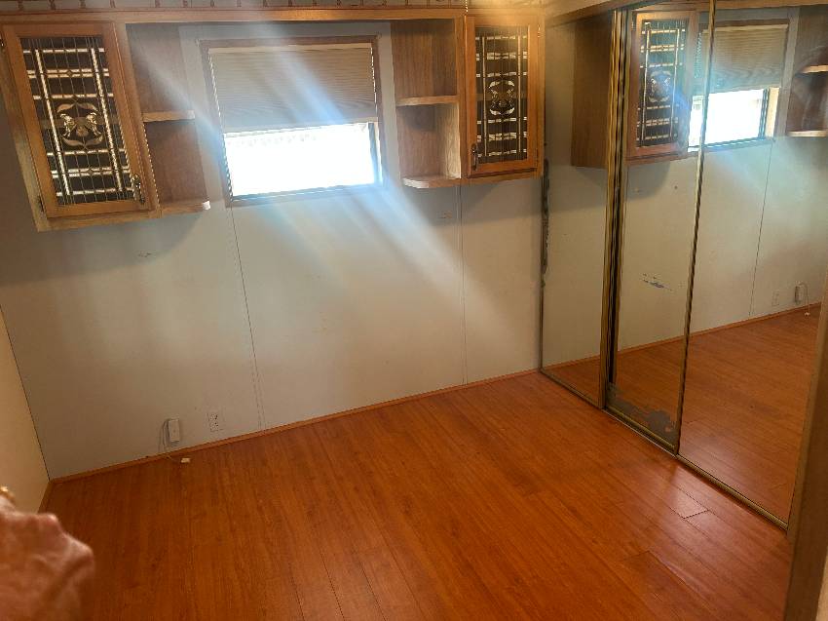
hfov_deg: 67.3
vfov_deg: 53.0
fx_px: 622
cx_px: 414
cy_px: 310
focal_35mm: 26
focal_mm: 5.7
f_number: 1.5
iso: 100
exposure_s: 1/60
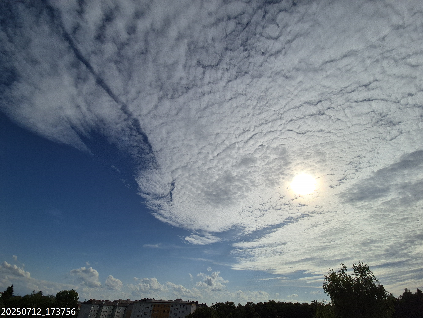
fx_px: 159
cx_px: 212
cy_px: 159
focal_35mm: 13
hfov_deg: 106.2
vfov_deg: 89.9
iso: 50
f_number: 2.2
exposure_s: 1/14912
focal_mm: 2.2
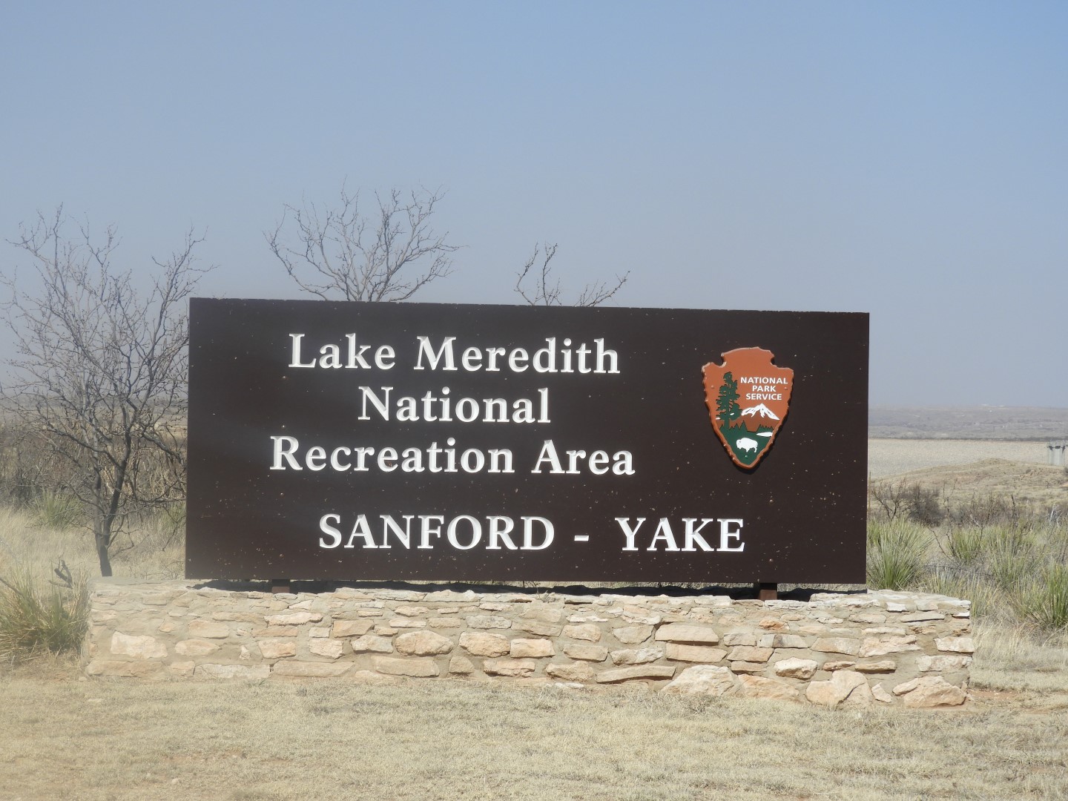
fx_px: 3548
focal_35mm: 115
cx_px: 534
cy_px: 400
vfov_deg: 12.9
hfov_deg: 17.1
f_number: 5
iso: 100
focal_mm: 20.6
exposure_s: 1/1000
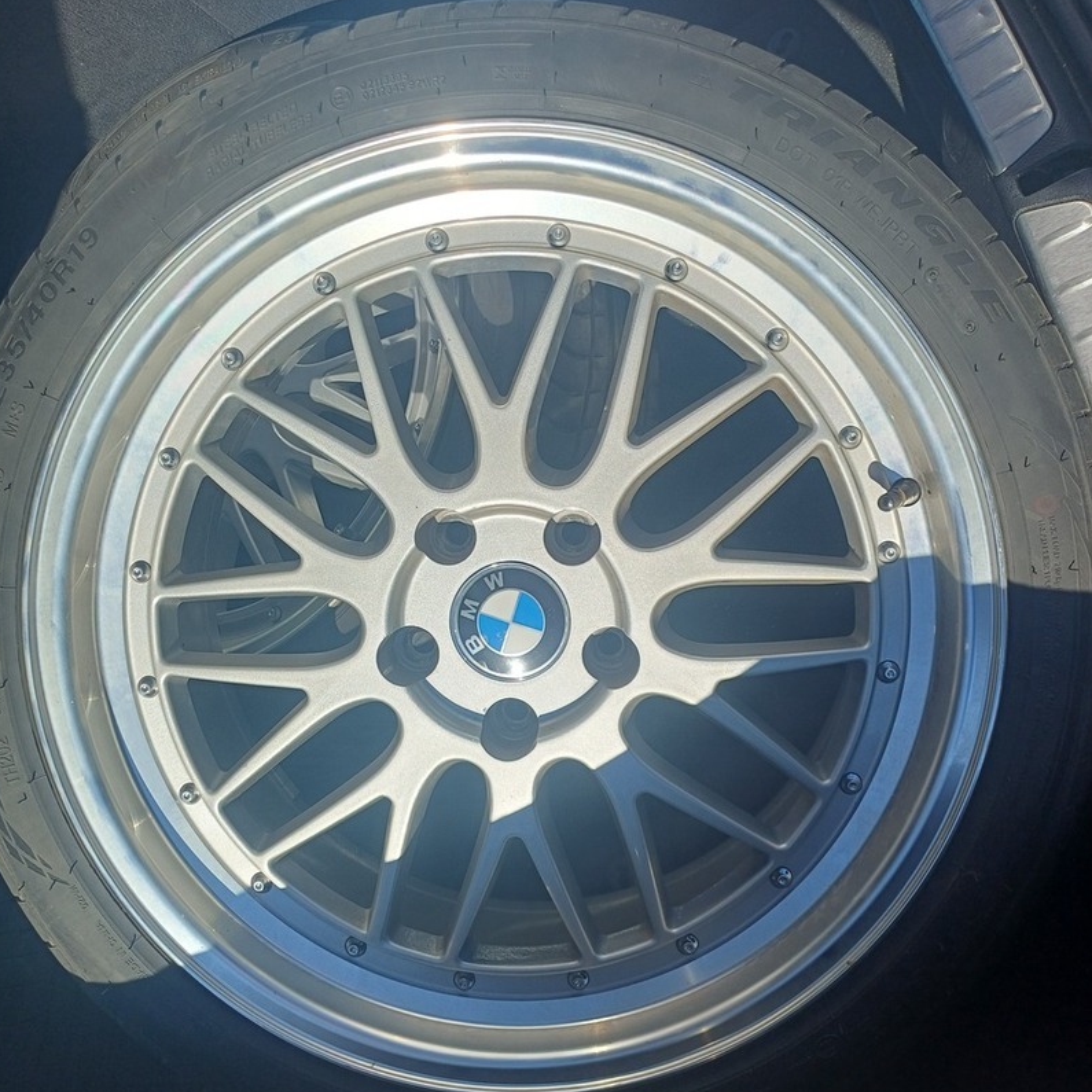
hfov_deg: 54.0
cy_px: 578
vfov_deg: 54.0
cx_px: 541
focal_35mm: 30
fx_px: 1071
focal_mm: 4.65
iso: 50
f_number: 1.8
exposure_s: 1/1460
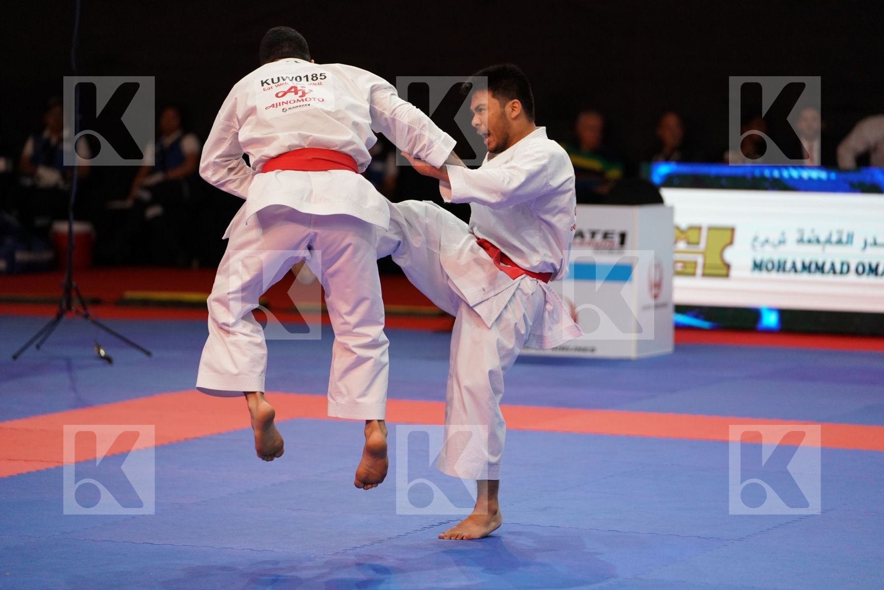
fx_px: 3609
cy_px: 295
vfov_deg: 9.3
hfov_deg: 14.0
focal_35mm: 147
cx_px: 442
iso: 3200
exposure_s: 1/500
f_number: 2.8
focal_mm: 147
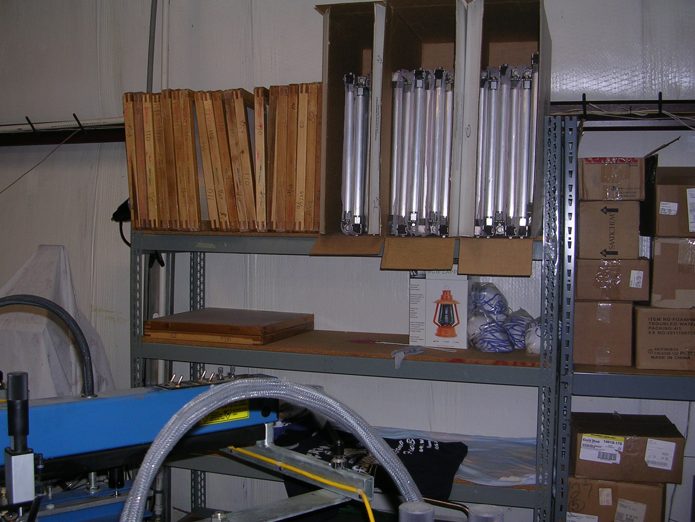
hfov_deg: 49.0
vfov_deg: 37.7
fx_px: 763
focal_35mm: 38
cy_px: 261
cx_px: 348
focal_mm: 5.8
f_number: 2.8
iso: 54
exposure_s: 1/60.1
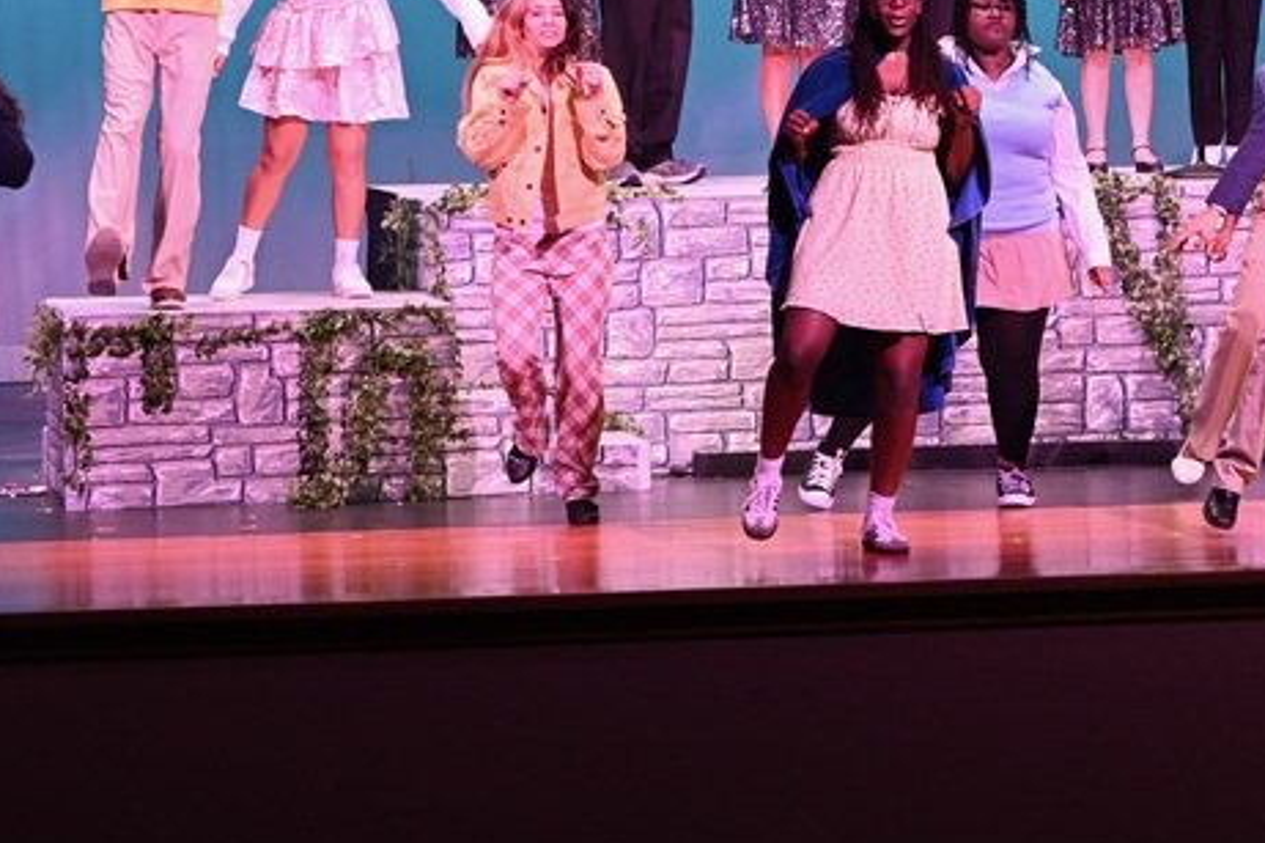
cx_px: 955
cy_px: 34
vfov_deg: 7.2
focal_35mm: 191
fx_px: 6709
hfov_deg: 10.7
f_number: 2.8
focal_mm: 86
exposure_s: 1/400
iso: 2000
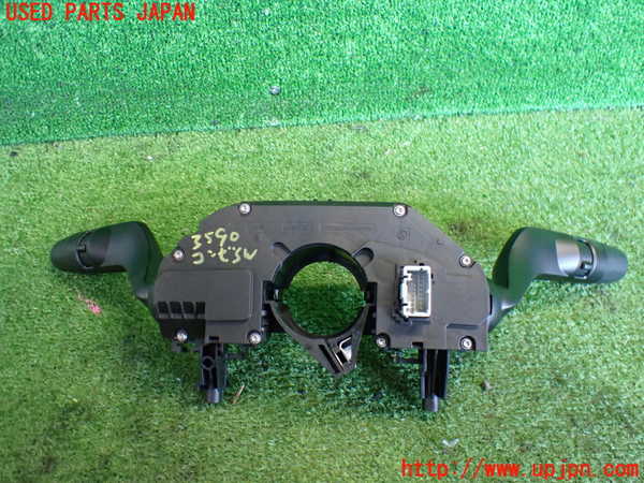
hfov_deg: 60.0
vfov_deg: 46.8
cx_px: 322
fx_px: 558
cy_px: 242
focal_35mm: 30
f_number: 2.3
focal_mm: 5.4
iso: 800
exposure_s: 1/60
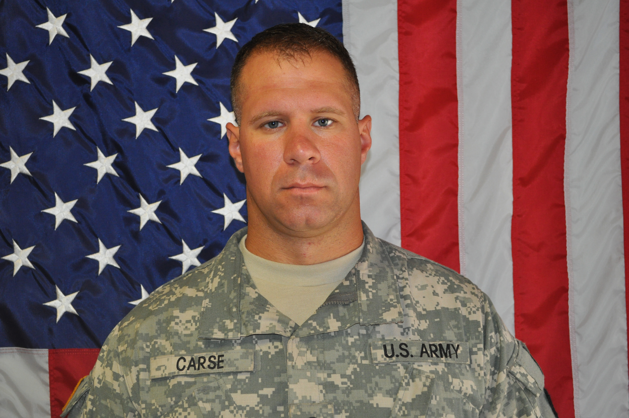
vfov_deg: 22.6
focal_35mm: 60
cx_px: 314
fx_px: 1047
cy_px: 209
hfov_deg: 33.4
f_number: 5.3
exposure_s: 1/60
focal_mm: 40
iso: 800
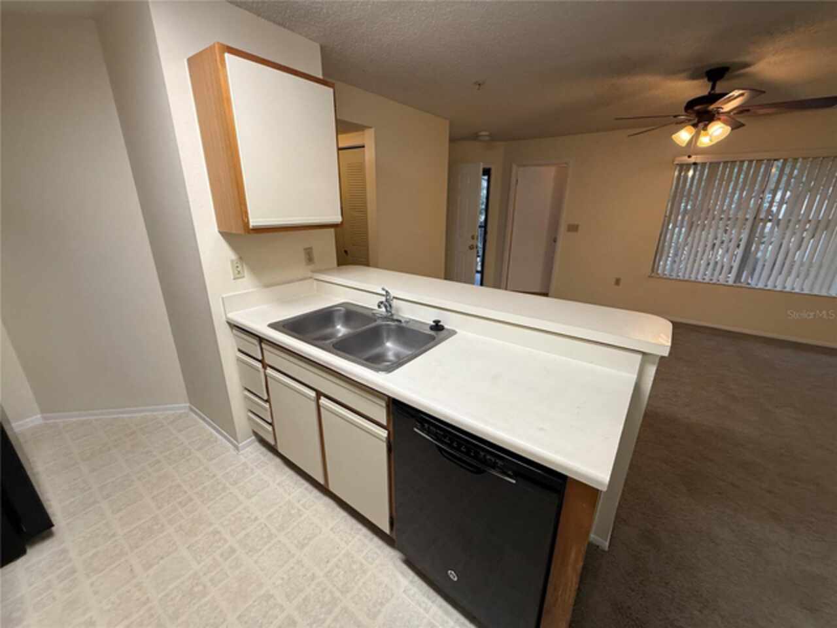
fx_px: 339
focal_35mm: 14
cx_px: 418
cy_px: 314
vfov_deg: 85.7
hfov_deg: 102.1
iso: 200
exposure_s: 1/120
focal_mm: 2.22
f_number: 2.2
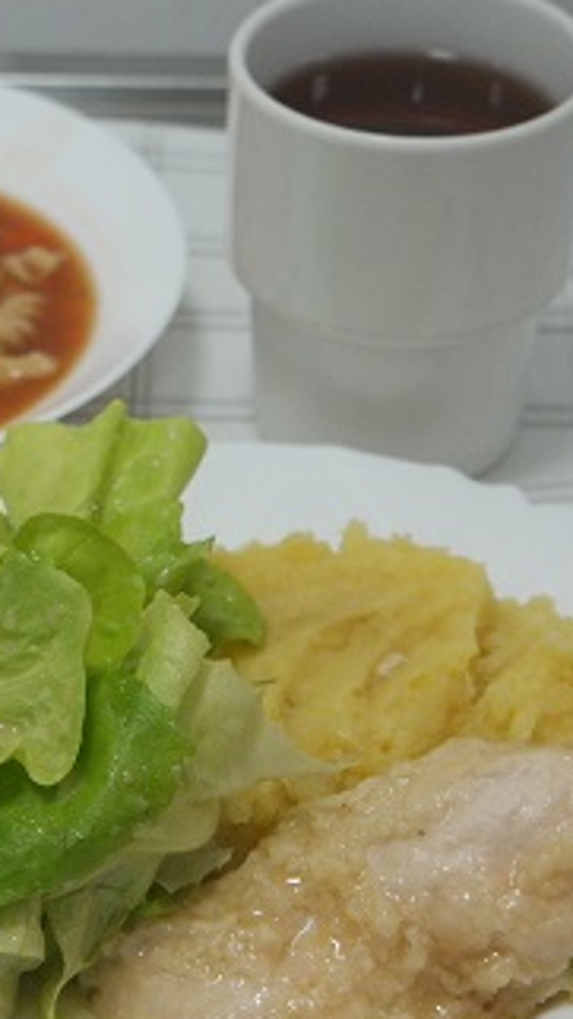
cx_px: 16
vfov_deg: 21.9
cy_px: 677
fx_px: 2621
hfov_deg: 12.3
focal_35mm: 97
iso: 2000
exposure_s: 1/250
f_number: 4.5
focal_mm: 30
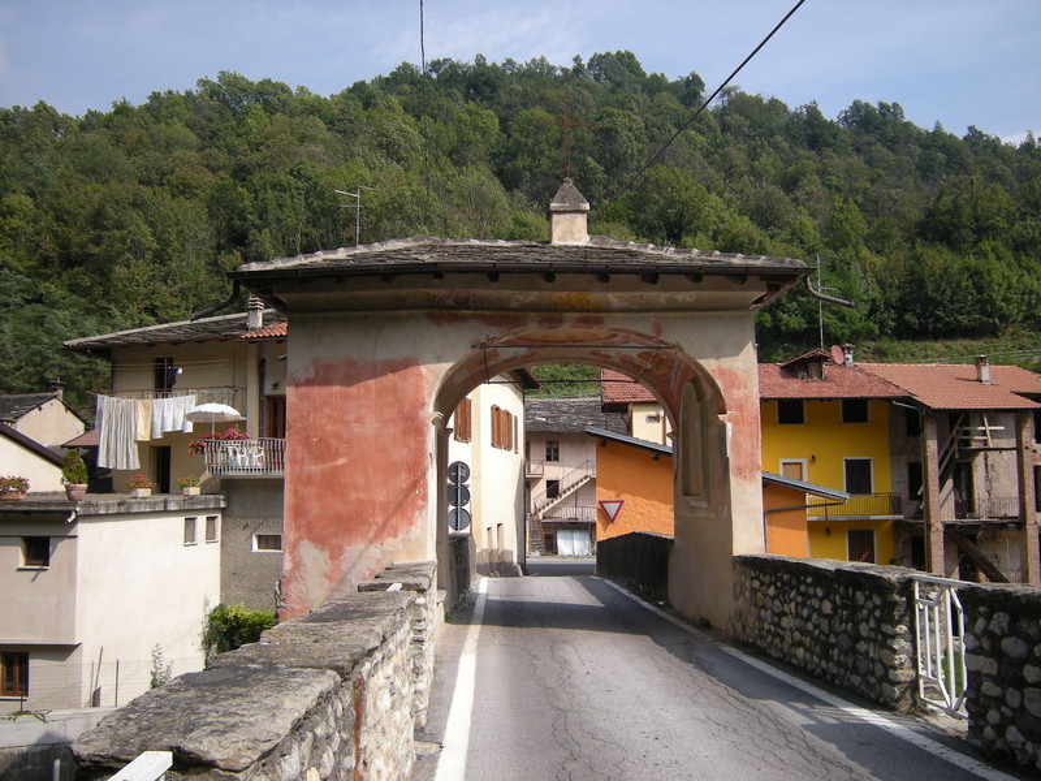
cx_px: 520
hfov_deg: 58.4
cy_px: 390
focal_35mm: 31
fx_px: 932
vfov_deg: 45.4
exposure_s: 1/206
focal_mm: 5.3
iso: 64
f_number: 5.8
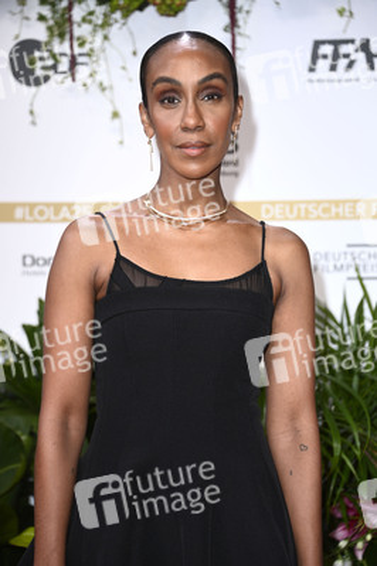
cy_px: 283
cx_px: 188
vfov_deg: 15.2
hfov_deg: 10.1
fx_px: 2124
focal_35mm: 135
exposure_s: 1/250
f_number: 5.6
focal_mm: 135
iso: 500
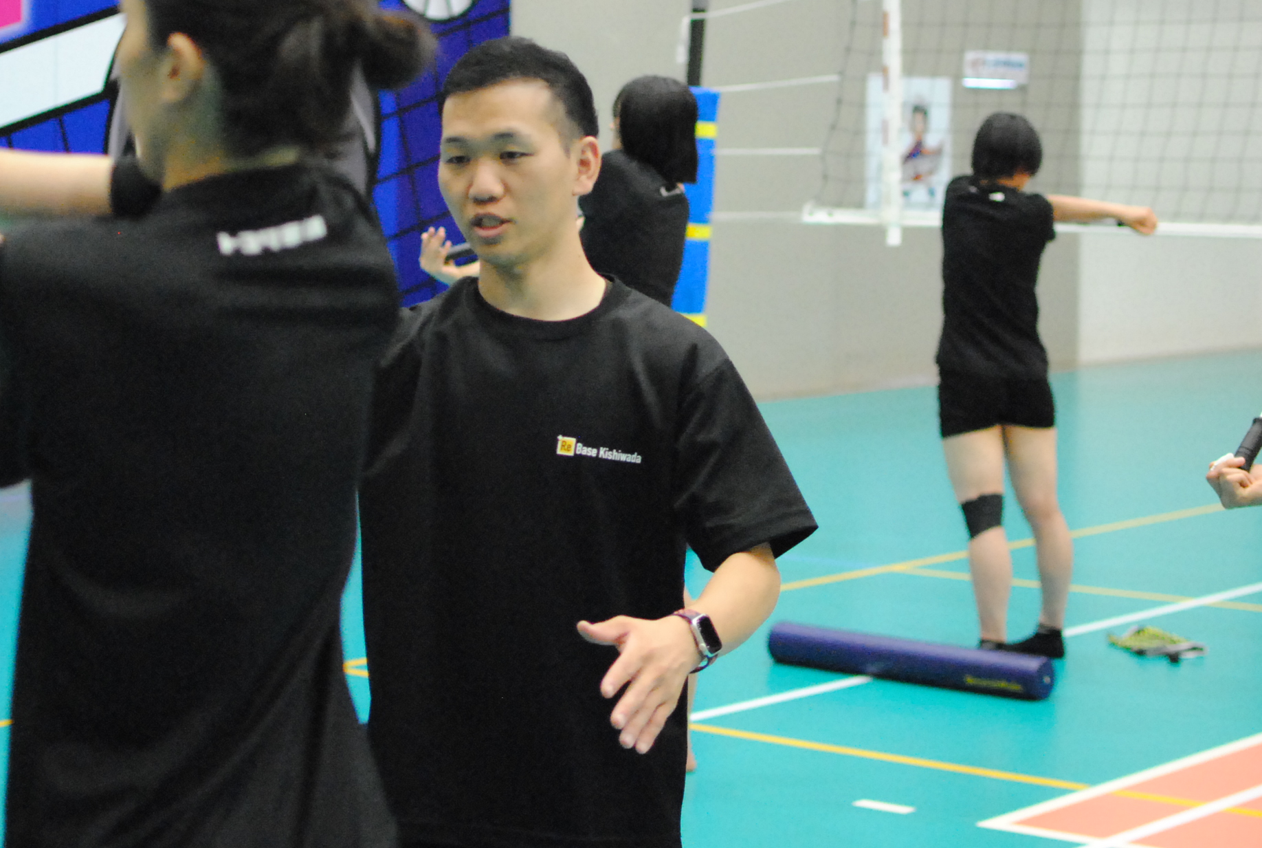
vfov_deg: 16.5
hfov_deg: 24.5
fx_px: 2909
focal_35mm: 83
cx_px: 544
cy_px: 270
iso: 1600
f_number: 1.8
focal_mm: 35
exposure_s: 1/400
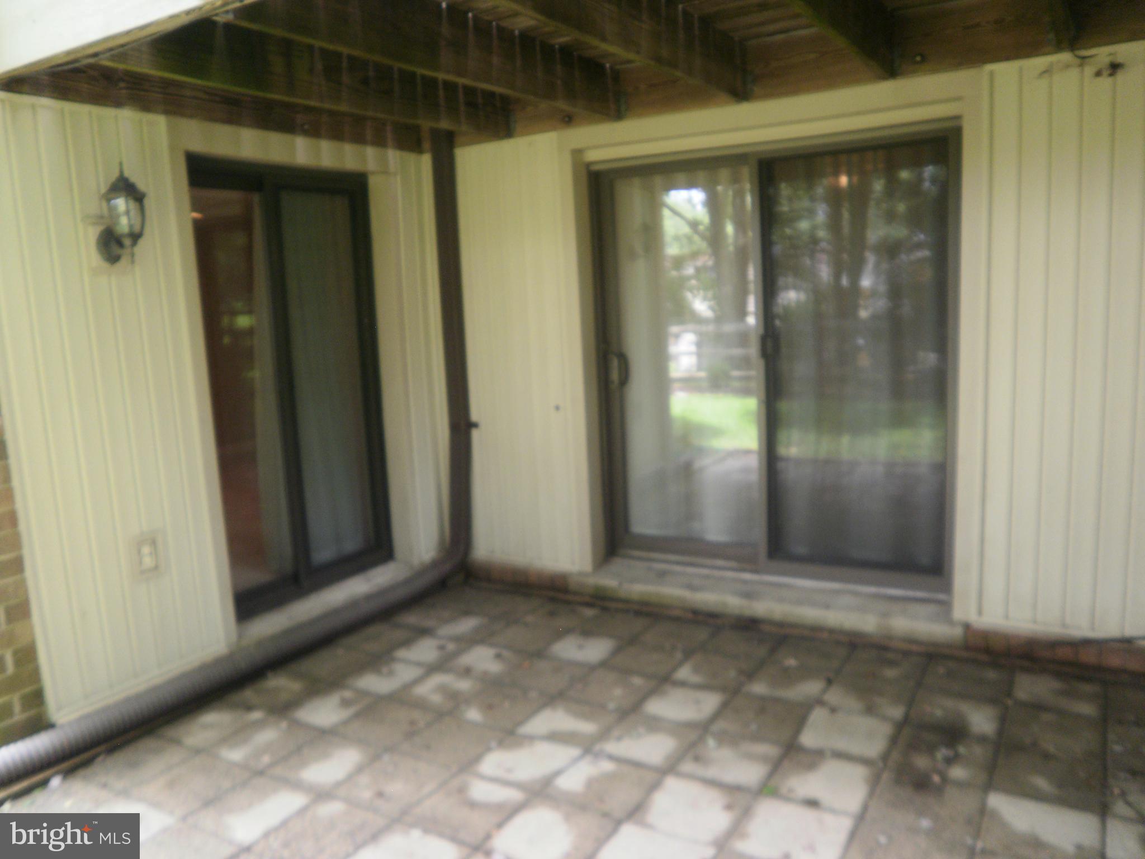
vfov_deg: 53.1
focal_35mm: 26
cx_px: 572
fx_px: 860
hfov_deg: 67.3
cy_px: 430
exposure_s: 1/30
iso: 100
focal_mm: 4.65
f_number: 2.6
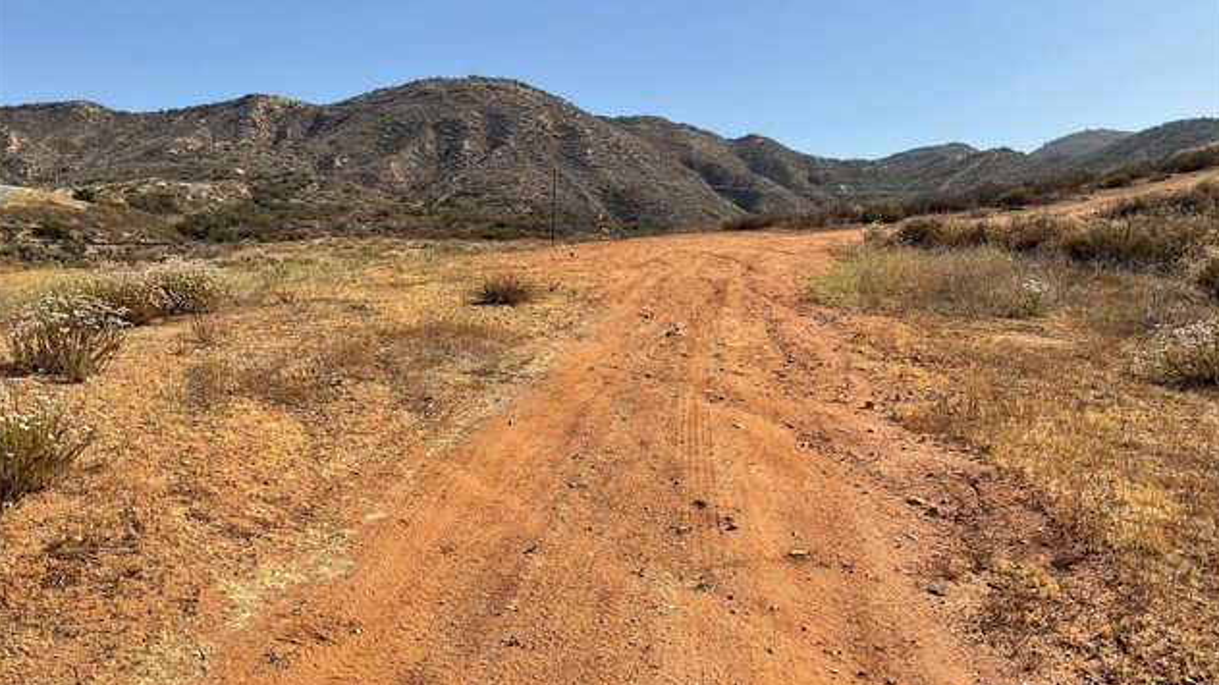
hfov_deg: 61.0
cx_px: 610
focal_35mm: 32
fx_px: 1034
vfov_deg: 36.5
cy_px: 399
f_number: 1.8
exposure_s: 1/1984
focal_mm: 3
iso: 16
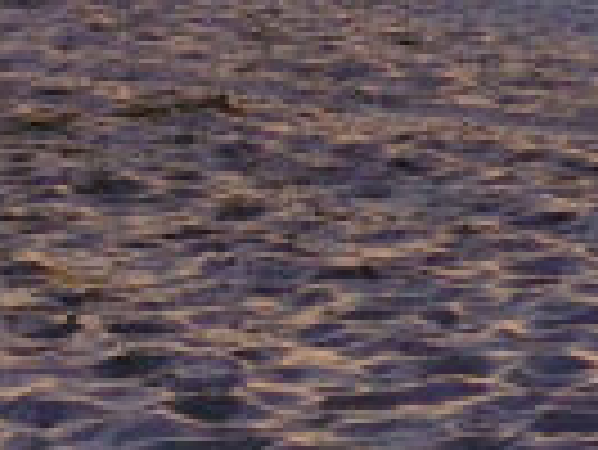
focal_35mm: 177
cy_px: -936
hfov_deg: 10.5
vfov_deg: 7.4
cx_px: 1075
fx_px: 3060
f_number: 1.8
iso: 50
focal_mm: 5.54
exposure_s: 1/1584
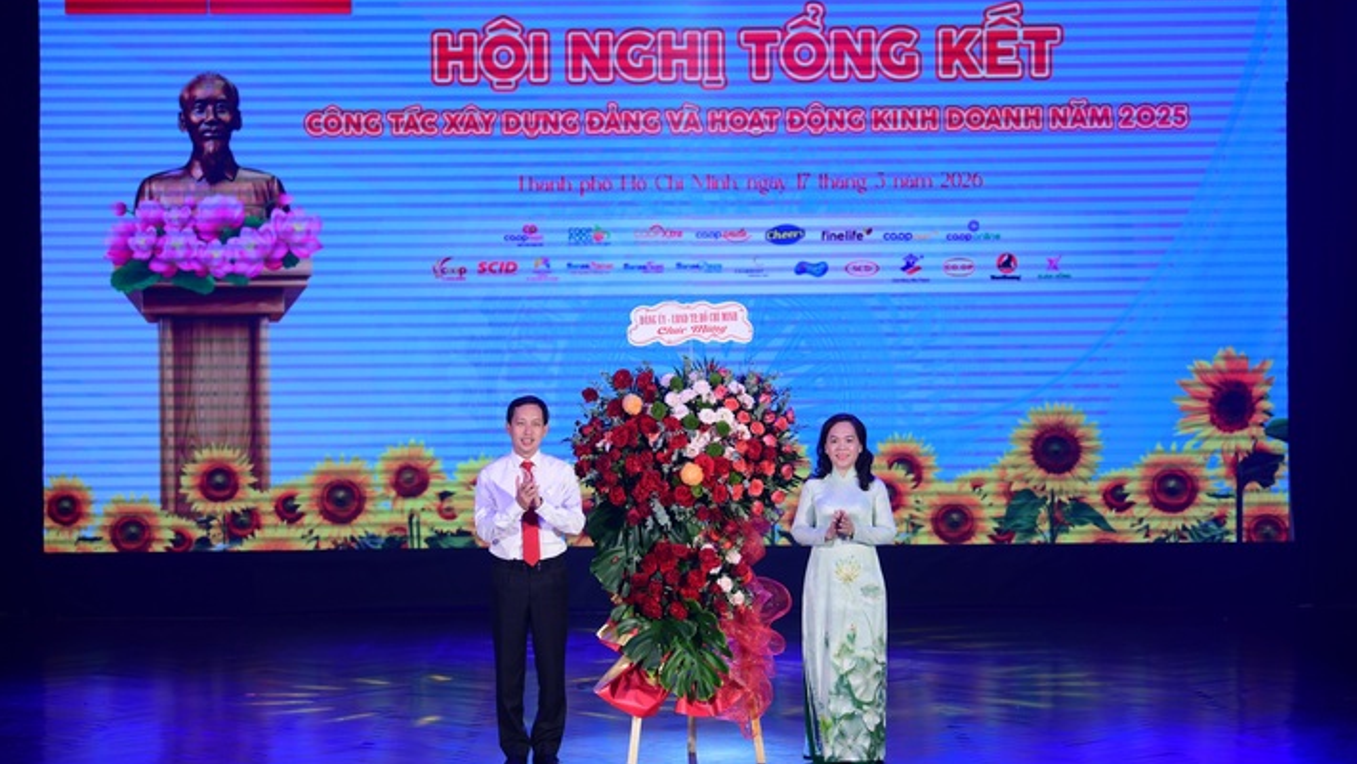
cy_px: 369
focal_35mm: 87
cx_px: 679
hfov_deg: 24.5
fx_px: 3131
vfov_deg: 13.9
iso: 640
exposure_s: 1/250
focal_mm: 82
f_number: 3.2
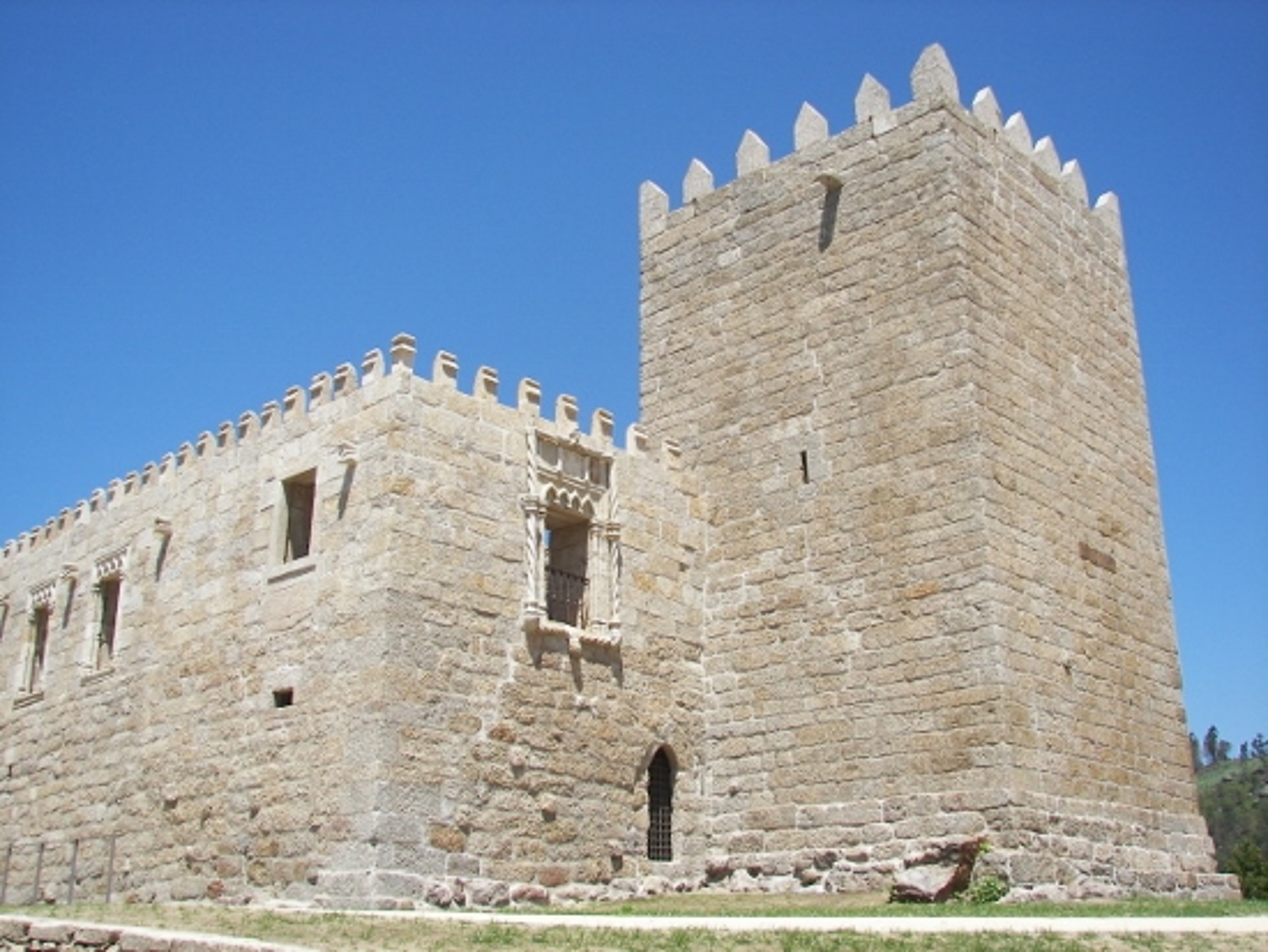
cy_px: 476
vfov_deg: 39.7
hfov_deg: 51.3
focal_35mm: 36
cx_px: 634
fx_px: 1319
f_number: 2.8
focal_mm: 6
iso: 50
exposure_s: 1/800
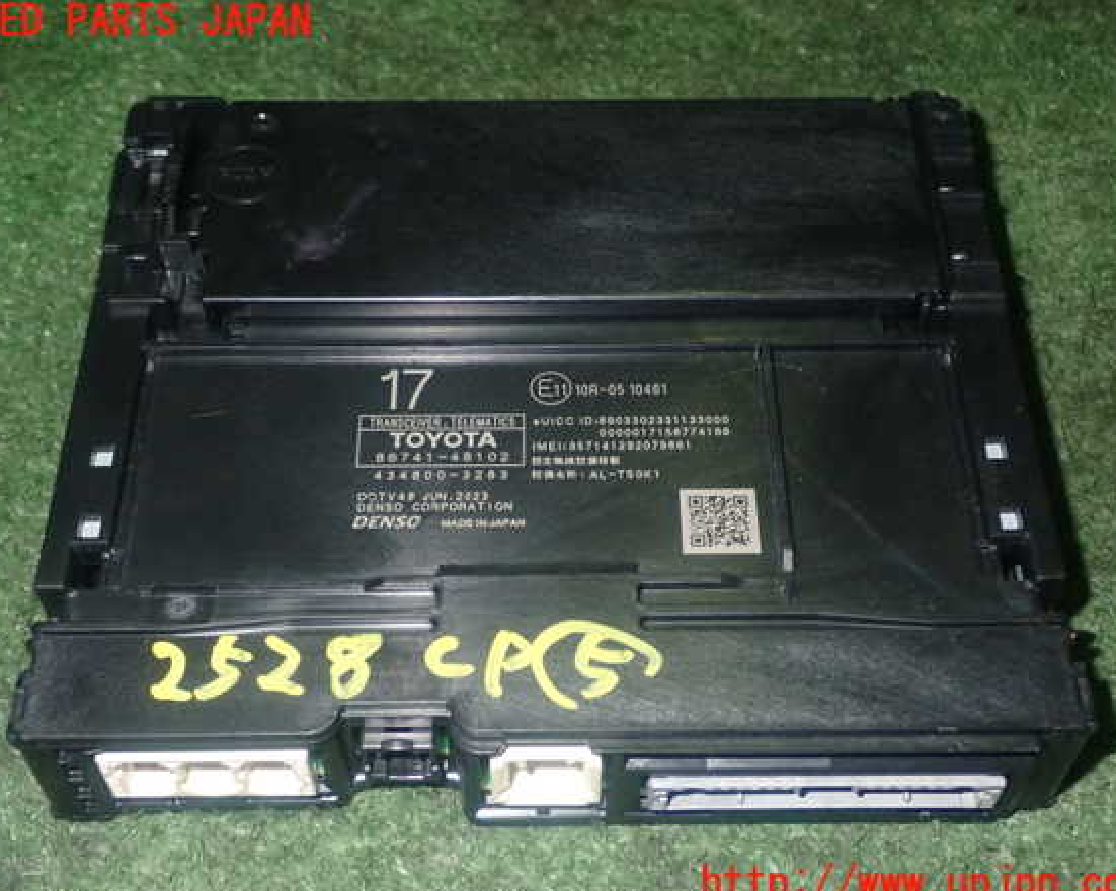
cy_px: 454
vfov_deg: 30.2
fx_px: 1650
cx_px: 551
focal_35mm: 50
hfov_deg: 37.4
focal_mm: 8.4
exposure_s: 1/50
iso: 800
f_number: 9
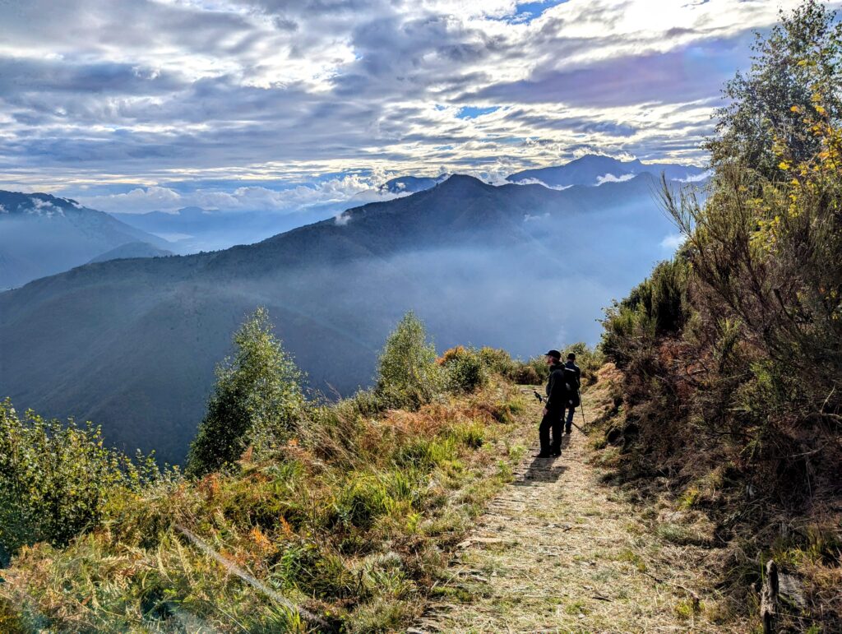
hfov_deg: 71.5
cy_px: 317
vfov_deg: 56.9
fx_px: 585
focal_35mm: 24
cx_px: 421
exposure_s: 1/9434
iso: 58
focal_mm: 6.81
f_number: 1.85
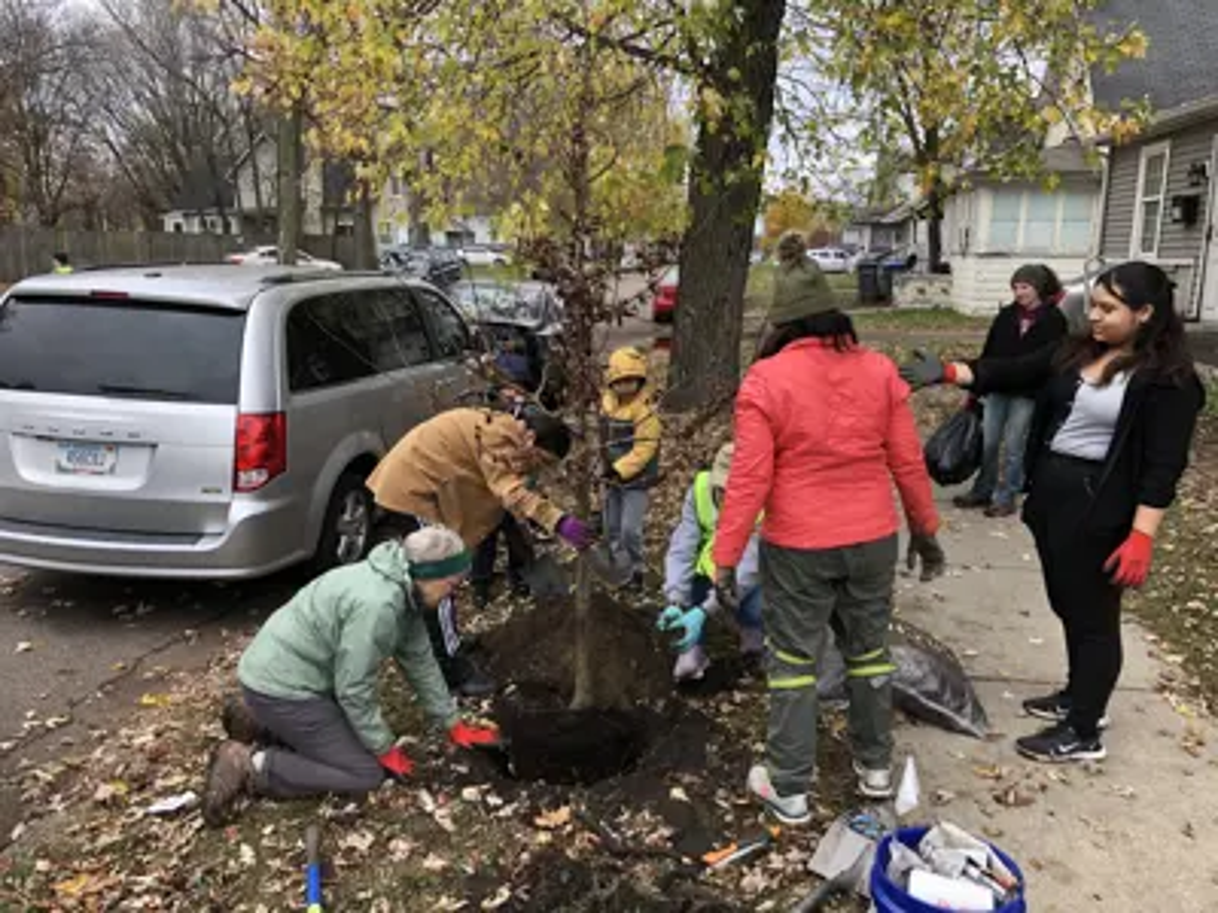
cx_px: 609
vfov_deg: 49.7
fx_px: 985
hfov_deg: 63.4
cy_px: 456
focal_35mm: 28
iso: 25
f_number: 1.8
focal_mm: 3.99
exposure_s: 1/120
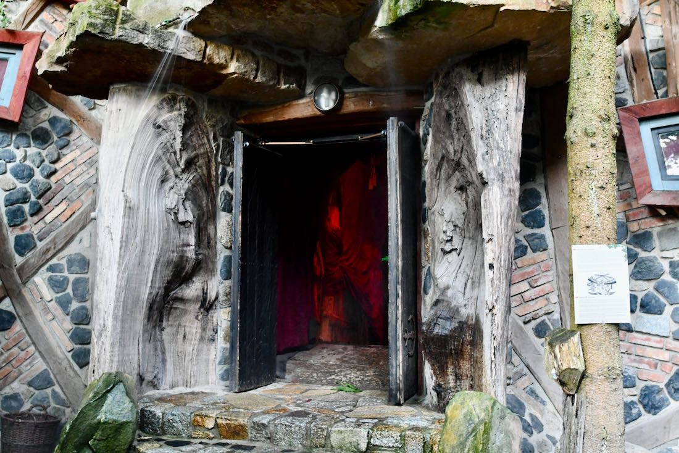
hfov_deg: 53.1
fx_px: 679
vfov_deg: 36.9
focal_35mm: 36
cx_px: 340
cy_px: 226
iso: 3200
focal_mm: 24
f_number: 2.8
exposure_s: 1/100
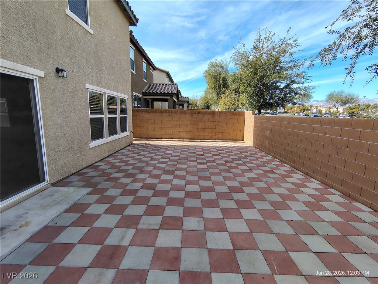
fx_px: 175
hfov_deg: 94.5
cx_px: 189
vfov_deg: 78.1
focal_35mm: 16
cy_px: 142
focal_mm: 2.13
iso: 100
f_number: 2.2
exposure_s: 1/505
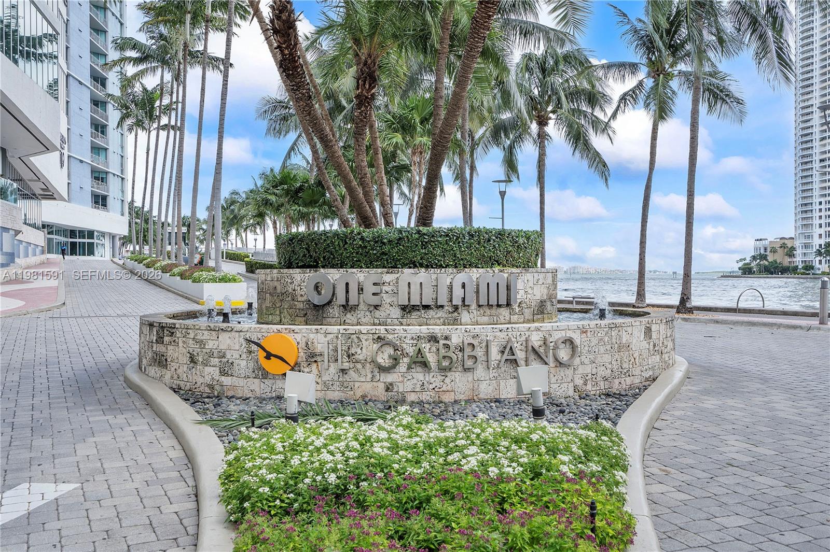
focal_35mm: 35
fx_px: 806
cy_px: 276
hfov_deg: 54.5
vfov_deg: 37.8
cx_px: 415
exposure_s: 1/800
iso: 640
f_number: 8
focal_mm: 35
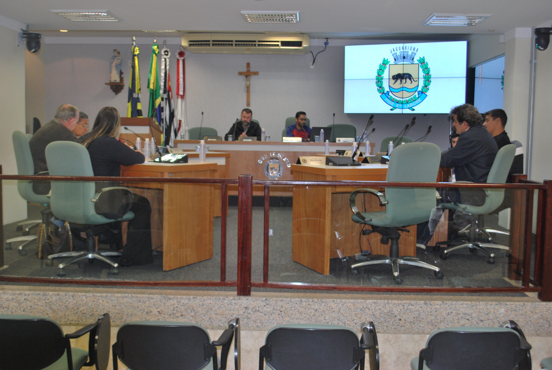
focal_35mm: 39
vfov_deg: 34.3
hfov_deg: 49.5
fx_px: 599
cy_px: 185
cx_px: 276
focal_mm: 26
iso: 200
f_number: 4.5
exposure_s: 1/60
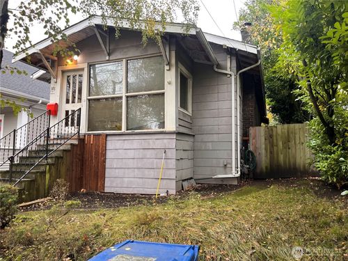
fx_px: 261
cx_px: 174
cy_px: 130
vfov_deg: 53.1
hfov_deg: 67.3
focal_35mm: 26
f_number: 1.6
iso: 125
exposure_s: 1/121
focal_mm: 5.1
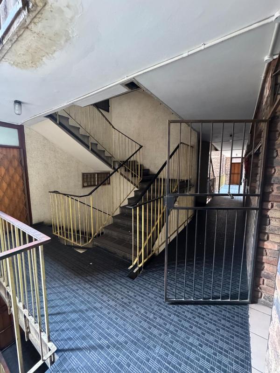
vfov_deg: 102.1
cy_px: 186
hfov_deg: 85.7
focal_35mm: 14
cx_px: 140
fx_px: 151
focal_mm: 2.22
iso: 1250
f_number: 2.2
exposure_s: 1/48
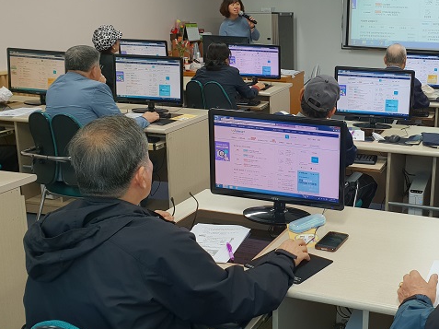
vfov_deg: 32.8
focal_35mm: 44
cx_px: 349
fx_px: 558
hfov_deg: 41.2
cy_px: 148
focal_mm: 4.3
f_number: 2.4
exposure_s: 1/60
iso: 100
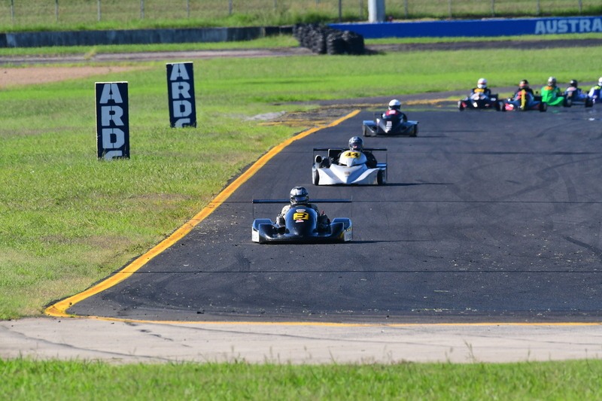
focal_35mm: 720
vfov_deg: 1.9
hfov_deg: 2.9
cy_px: 200
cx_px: 301
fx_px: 12037
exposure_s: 1/640
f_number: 10
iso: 500
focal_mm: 480
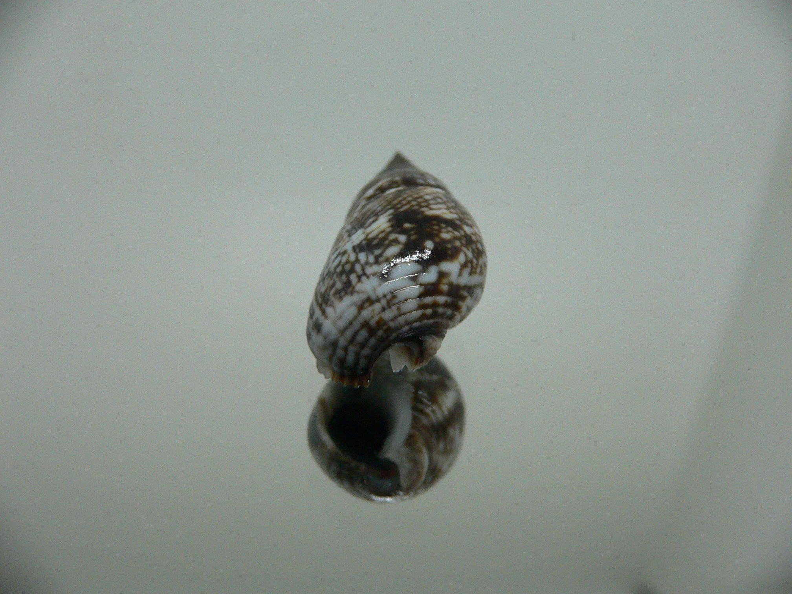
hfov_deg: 52.6
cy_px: 297
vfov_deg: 40.7
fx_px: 801
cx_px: 396
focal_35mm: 35
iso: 200
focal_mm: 4.6
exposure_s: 1/60
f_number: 2.8
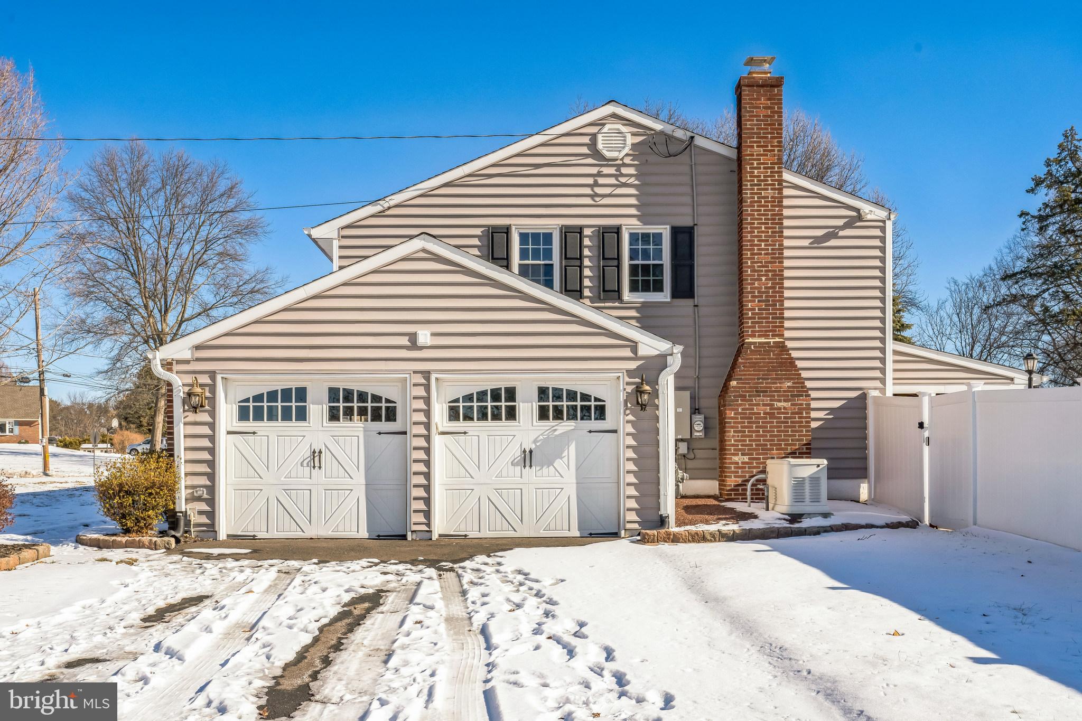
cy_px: 360
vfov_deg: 43.6
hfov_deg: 61.9
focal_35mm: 30
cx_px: 541
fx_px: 902
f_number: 11
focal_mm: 30
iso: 500
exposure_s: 1/800
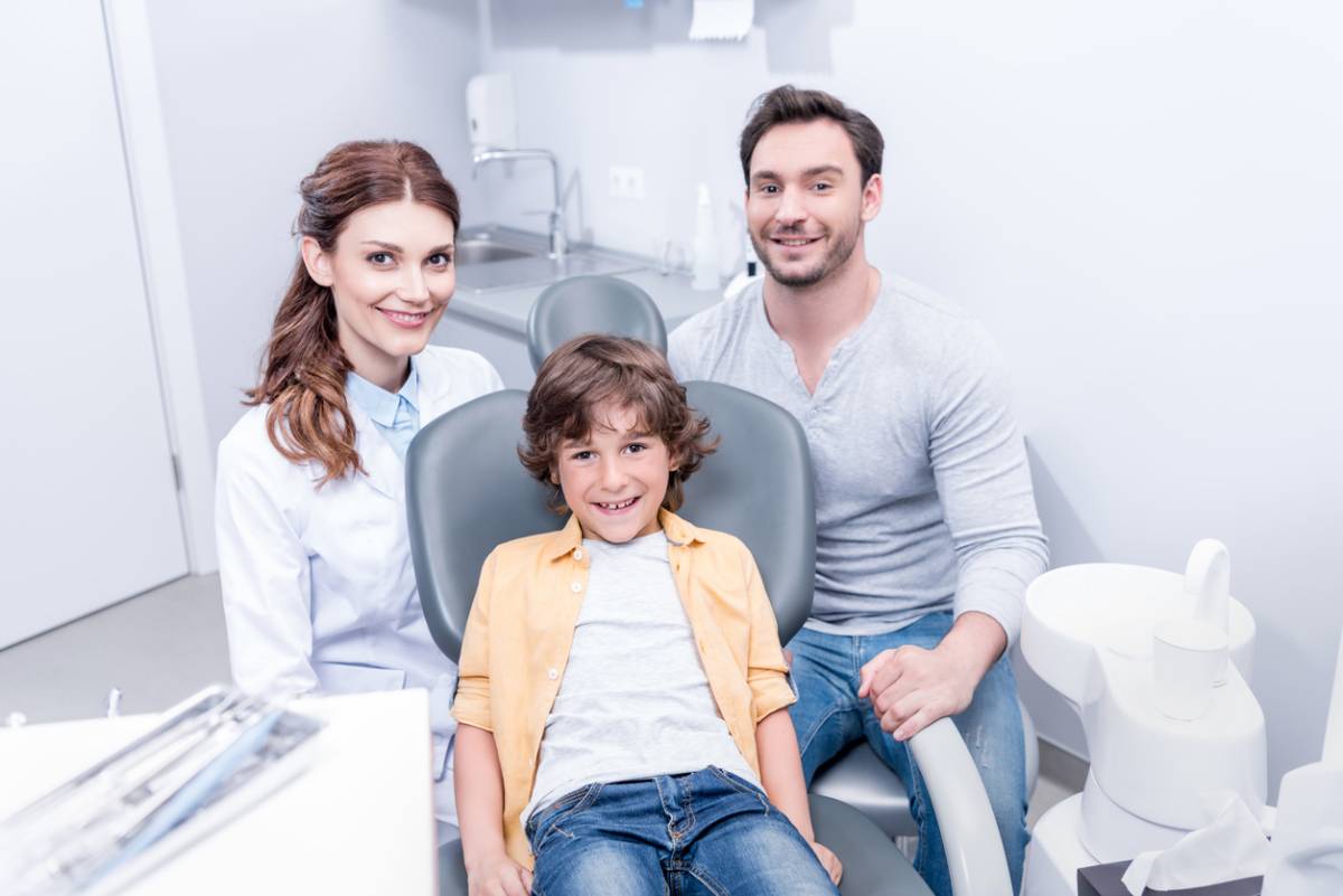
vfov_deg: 38.9
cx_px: 672
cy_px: 448
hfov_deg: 55.8
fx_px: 1269
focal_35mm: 34
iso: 40
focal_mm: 34
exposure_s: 1/160
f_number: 3.5
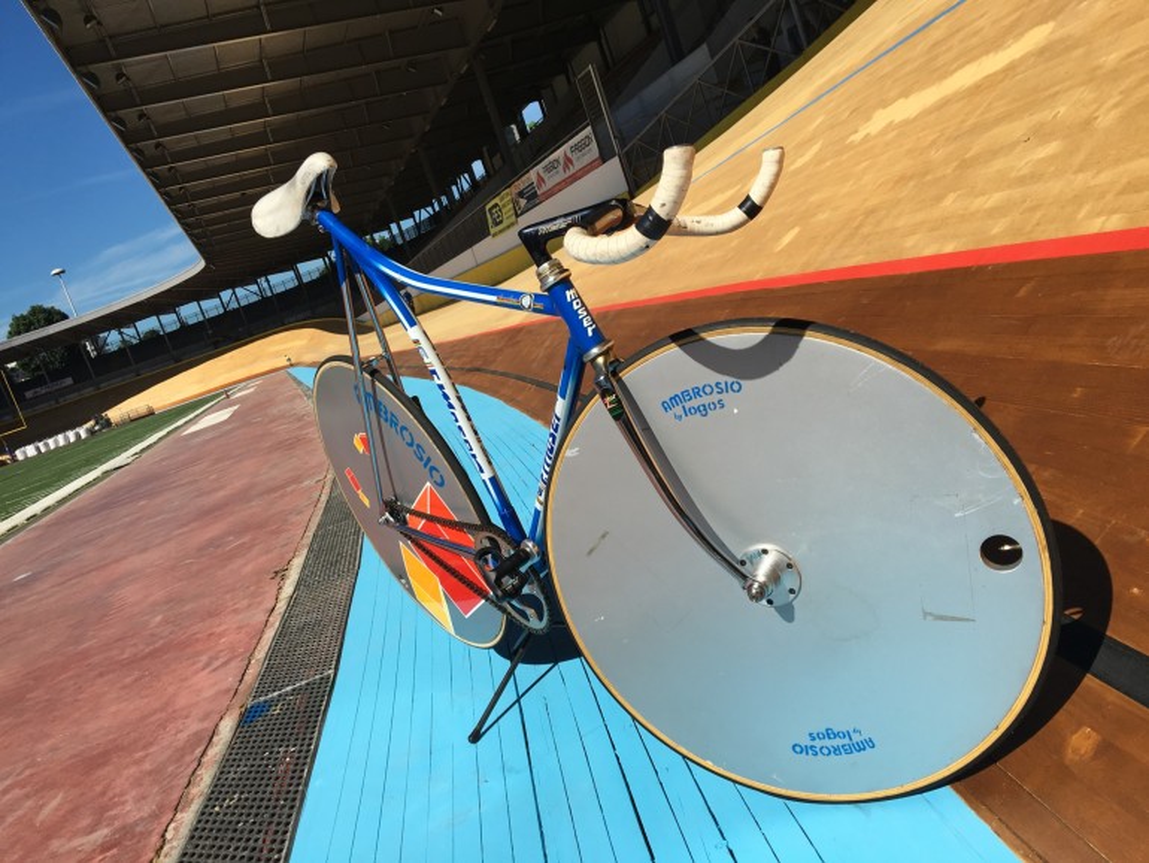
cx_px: 574
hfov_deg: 61.6
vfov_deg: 48.3
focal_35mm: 29
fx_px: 963
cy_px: 432
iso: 25
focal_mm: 4.15
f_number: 2.2
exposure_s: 1/2481
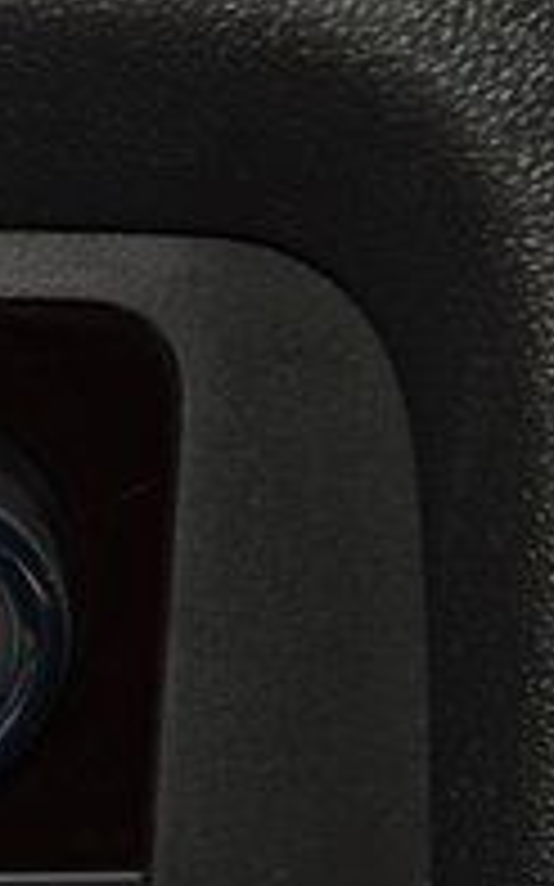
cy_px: 708
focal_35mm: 348
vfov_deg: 6.0
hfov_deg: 3.7
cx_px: -743
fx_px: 8413
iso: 100
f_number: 8
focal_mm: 70
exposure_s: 1/125
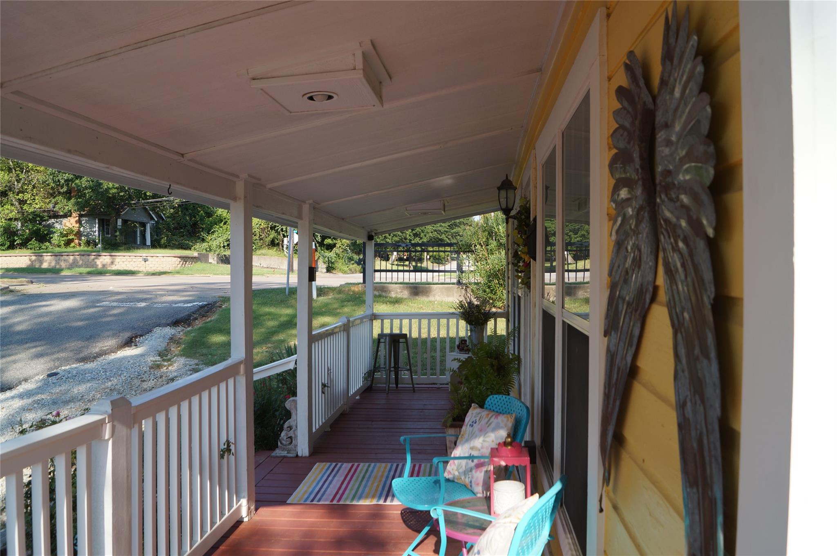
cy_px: 278
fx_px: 627
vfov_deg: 47.8
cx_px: 418
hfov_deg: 67.4
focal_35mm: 27
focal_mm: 18
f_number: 6.3
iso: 100
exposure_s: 1/160
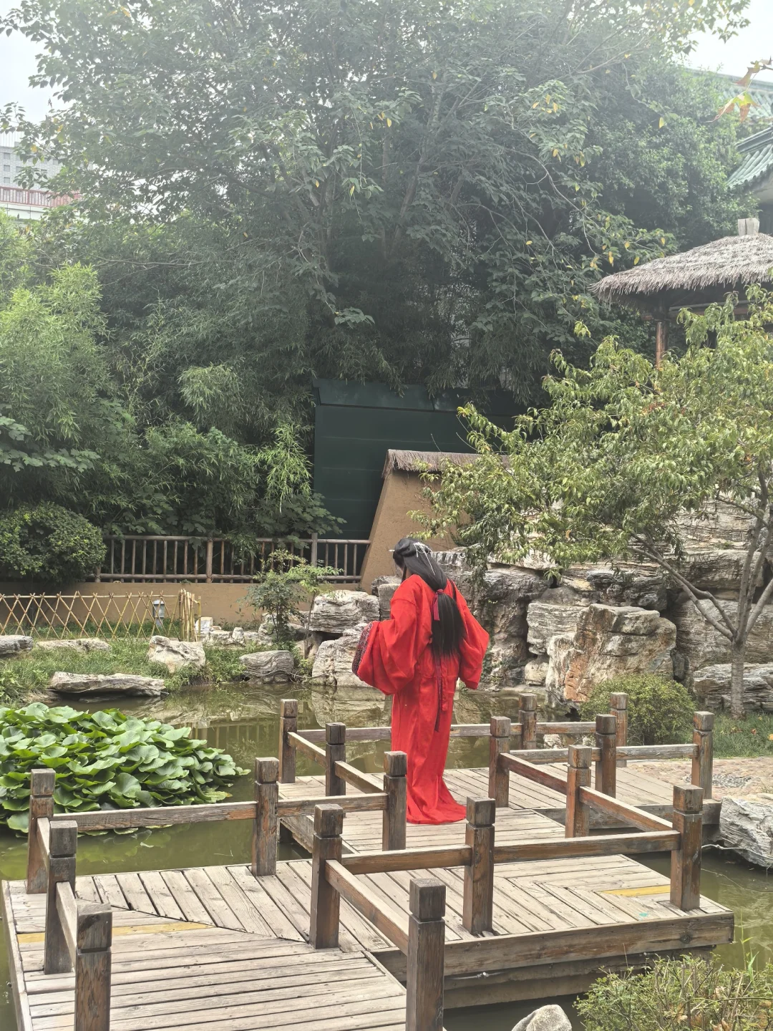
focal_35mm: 42
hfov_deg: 34.3
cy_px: 516
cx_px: 386
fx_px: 1251
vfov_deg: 44.8
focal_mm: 5.75
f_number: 2
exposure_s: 1/723
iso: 50
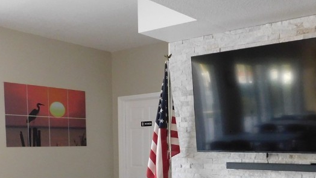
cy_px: 177
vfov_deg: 23.4
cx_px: 216
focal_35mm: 49
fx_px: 411
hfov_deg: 41.4
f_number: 3
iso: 400
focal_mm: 4
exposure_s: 1/30
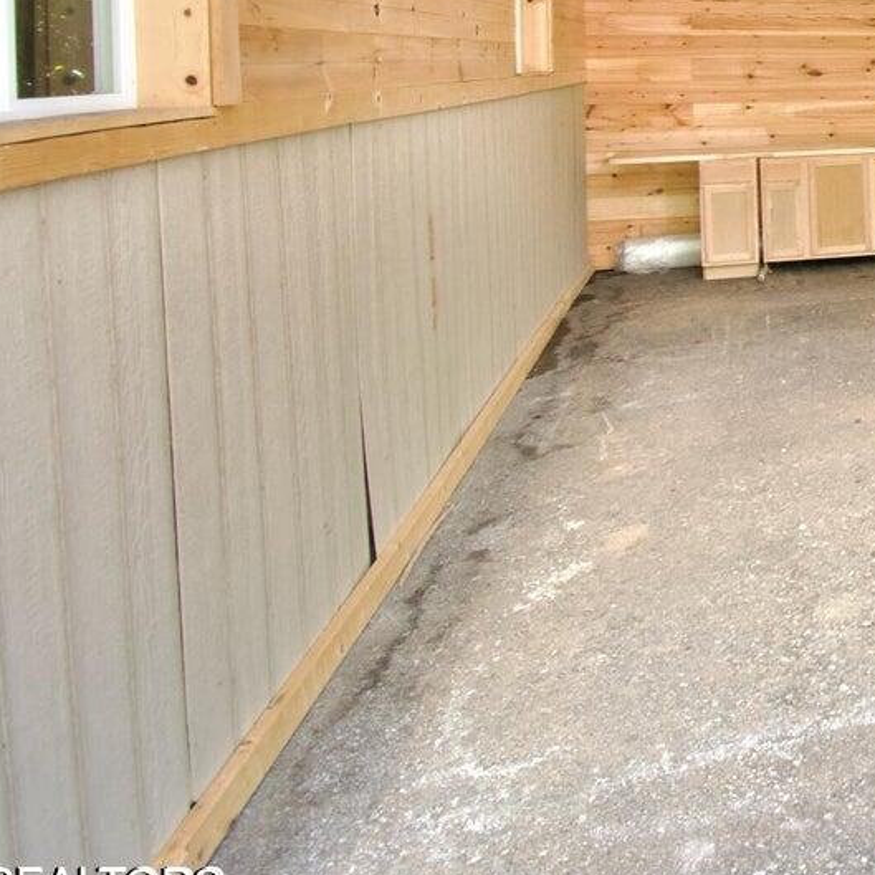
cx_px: 1138
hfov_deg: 33.1
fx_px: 1058
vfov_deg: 41.9
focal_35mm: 37
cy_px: 116
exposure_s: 1/125
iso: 720
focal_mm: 10
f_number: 5.6
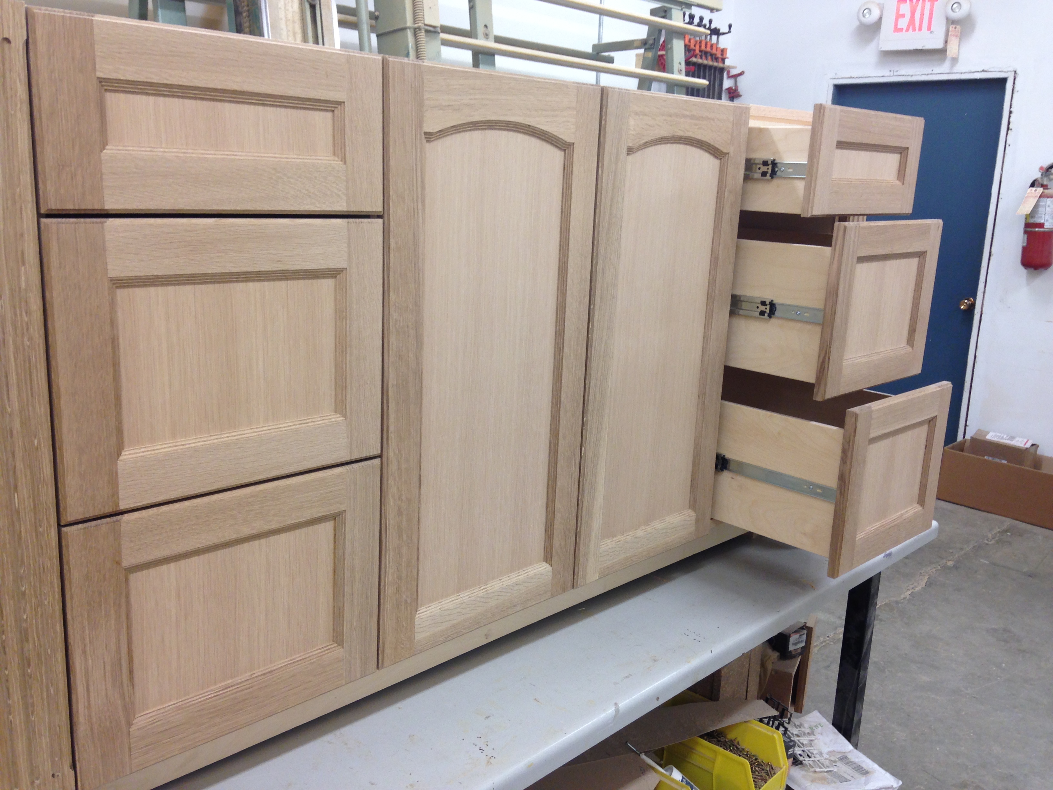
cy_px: 395
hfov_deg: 55.4
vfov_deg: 42.9
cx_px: 526
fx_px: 1004
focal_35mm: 33
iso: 64
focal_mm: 4.12
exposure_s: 1/20
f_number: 2.4
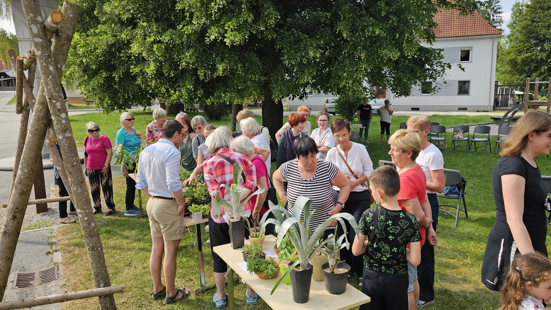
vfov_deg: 44.4
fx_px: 380
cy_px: 148
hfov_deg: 71.9
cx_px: 283
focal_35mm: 26
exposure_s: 1/485
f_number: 1.7
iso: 16
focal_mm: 6.3
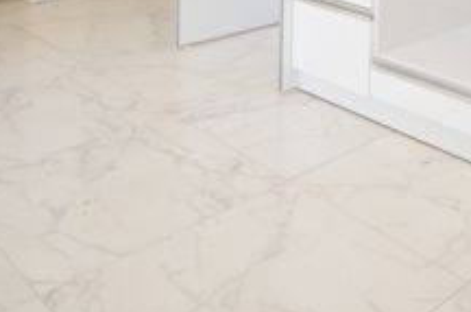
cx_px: 444
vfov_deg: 22.2
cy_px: -166
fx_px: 640
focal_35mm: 49
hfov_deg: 37.2
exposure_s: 1/100
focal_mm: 10
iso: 200
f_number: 5
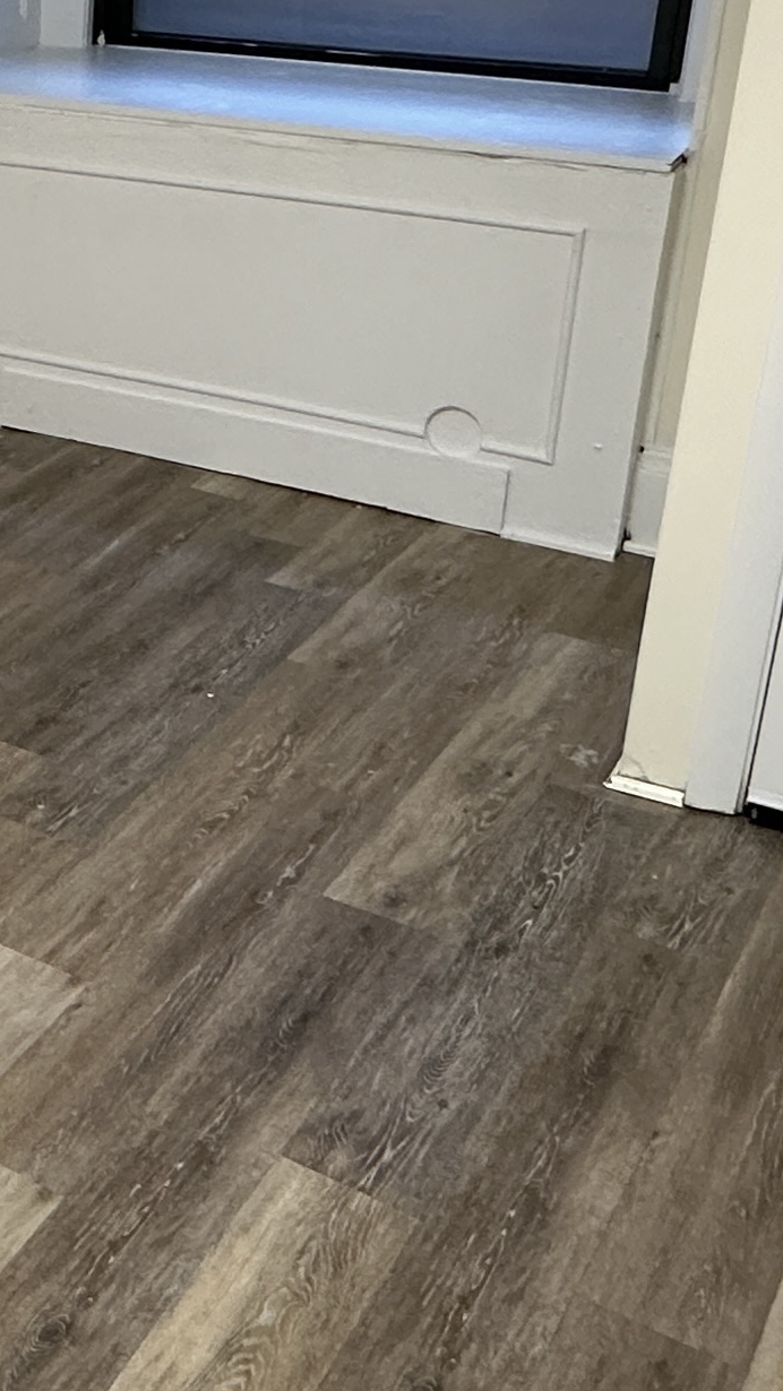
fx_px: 1845
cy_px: 422
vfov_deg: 40.6
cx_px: -284
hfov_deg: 21.3
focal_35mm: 50
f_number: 2.2
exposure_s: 1/60
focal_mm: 2.22
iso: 200
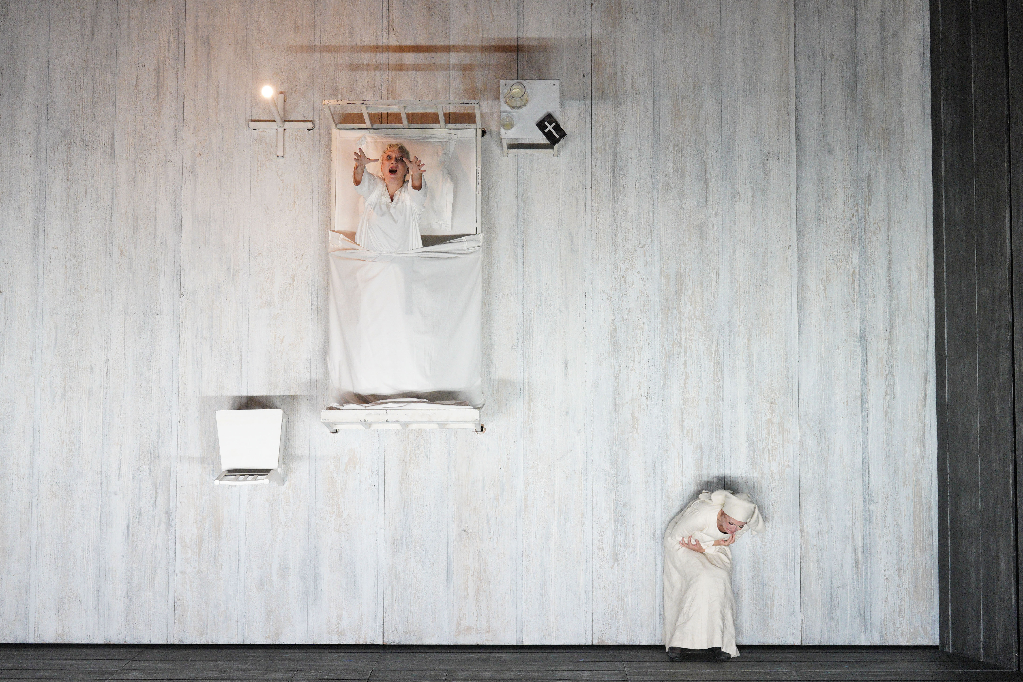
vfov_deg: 15.7
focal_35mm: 87
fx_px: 2472
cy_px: 341
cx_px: 512
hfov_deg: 23.4
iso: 5000
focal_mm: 87
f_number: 4
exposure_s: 1/125
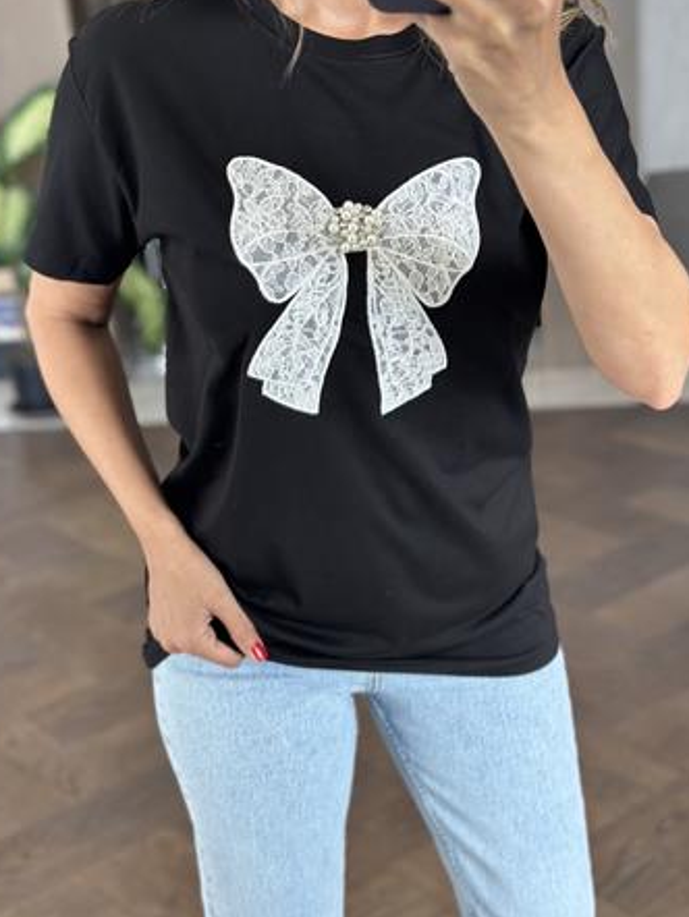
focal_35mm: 55
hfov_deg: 26.6
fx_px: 1458
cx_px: 365
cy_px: 481
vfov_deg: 34.9
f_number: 1.78
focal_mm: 6.86
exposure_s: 1/143
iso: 125
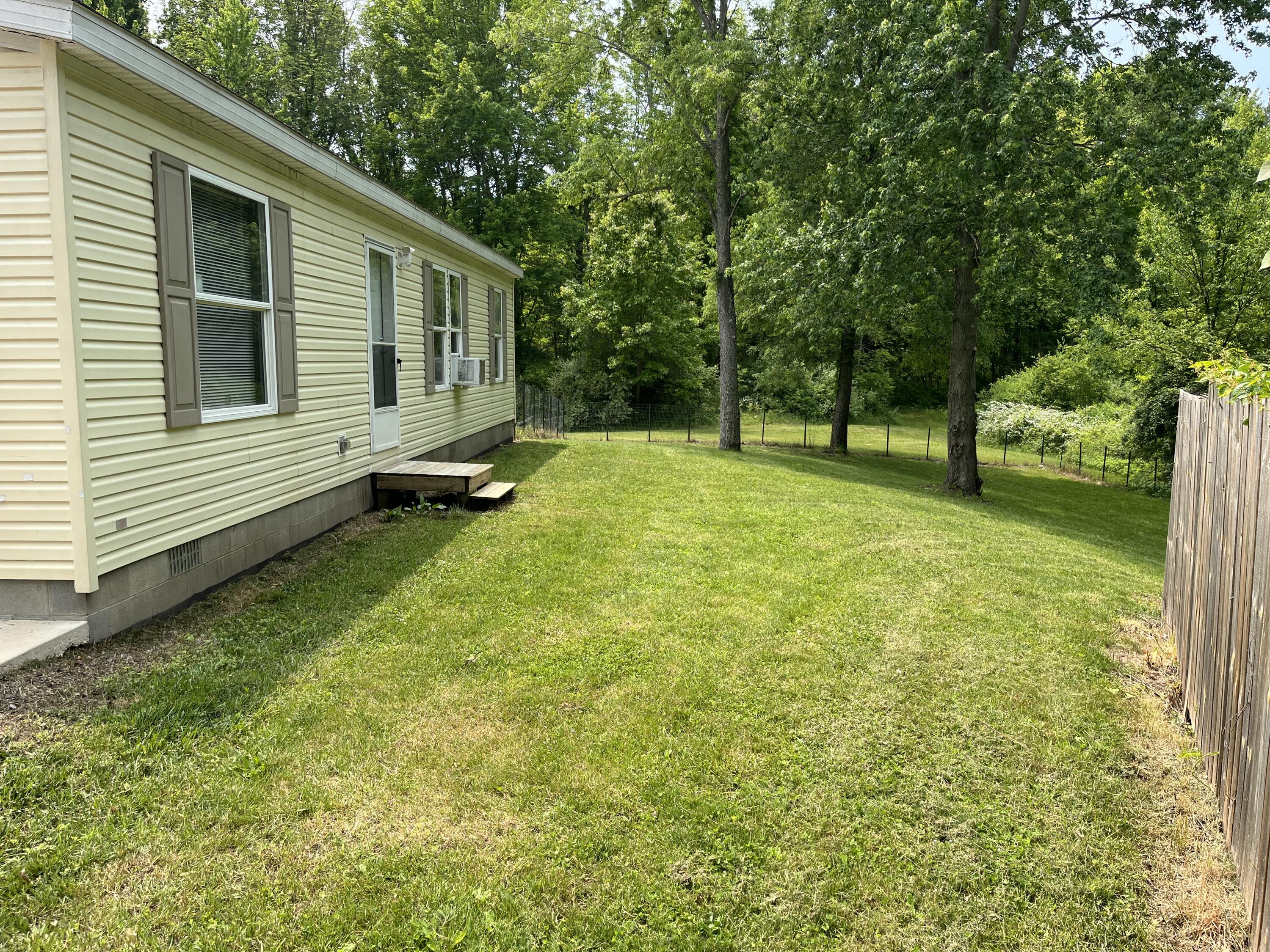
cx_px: 635
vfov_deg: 53.1
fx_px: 954
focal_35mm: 26
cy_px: 476
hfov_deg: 67.3
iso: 50
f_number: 1.6
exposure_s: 1/1252
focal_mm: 5.1
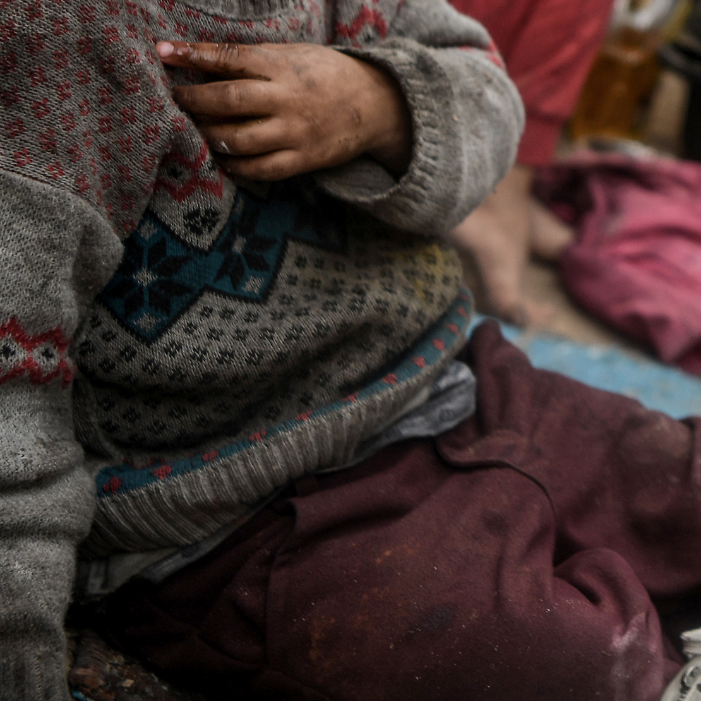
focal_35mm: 98
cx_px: 966
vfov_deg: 17.4
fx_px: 2245
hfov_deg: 16.5
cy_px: 32
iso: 125
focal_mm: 31
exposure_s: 1/250
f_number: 2.8
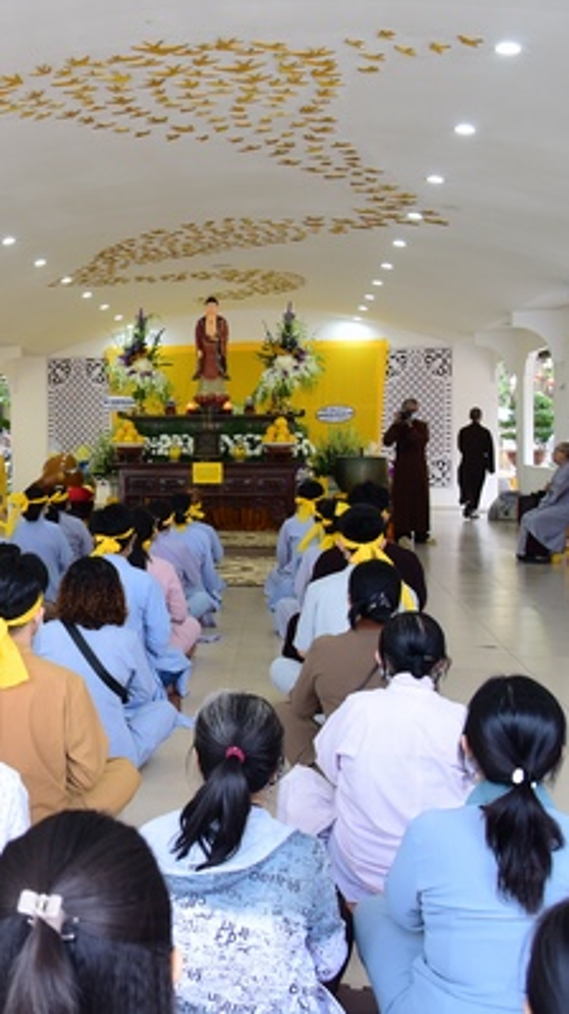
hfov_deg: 25.8
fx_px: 1101
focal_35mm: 41
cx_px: -122
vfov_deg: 49.4
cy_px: 475
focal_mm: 24
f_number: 5.6
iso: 1250
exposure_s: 1/50
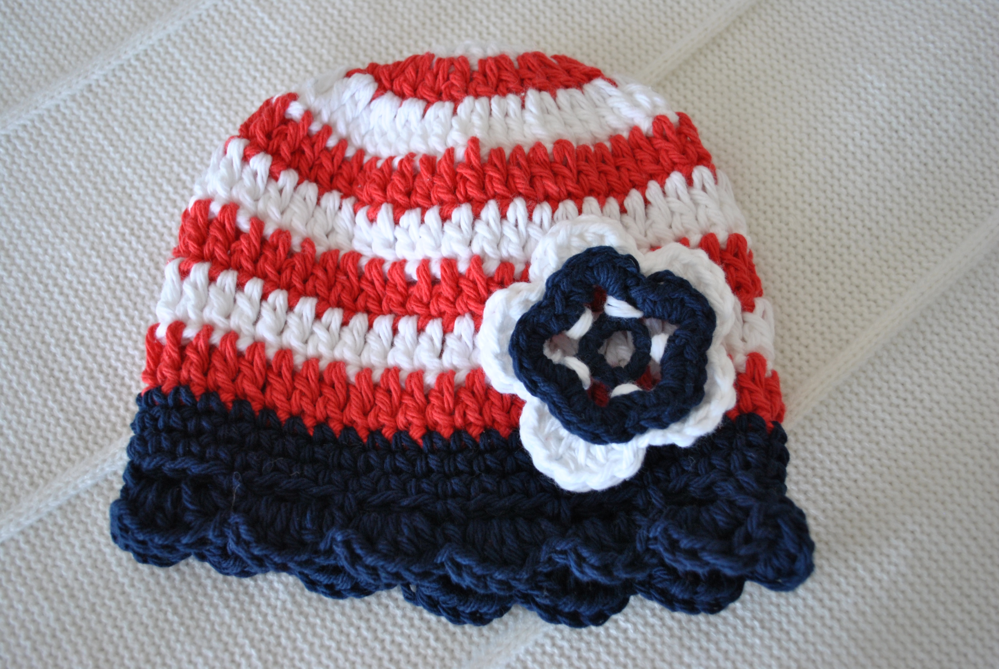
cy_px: 334
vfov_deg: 37.0
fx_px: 1000
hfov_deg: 53.1
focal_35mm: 36
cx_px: 500
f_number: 4
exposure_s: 1/40
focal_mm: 24
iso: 400
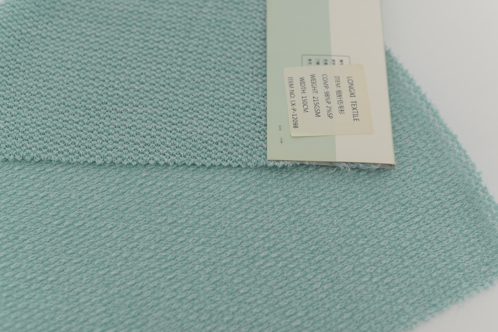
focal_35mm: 50
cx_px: 249
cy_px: 166
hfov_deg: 39.6
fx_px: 692
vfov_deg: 27.0
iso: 100
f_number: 3.5
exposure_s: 1/250
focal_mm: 50
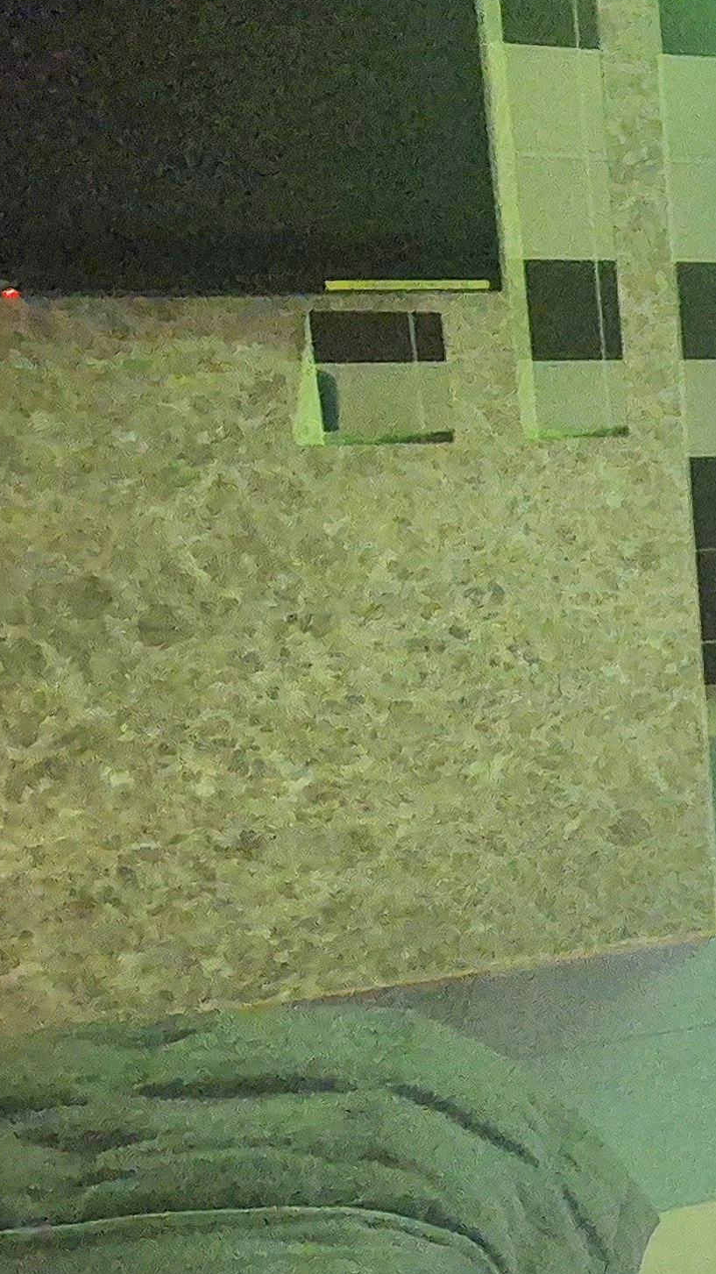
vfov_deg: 51.5
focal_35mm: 39
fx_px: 1317
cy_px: 566
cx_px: 1360
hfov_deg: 19.9
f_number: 2.2
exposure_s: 1/60.2
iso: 1000
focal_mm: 2.2
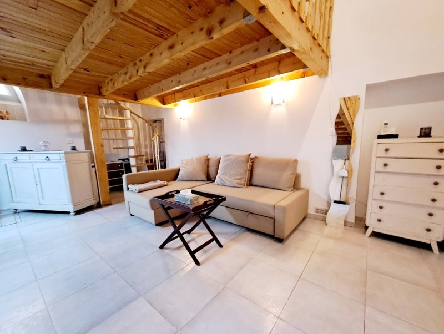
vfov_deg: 90.0
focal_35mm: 13
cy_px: 167
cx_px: 222
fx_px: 167
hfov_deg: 106.1
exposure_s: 1/25
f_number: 2.2
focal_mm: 1.42
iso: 400
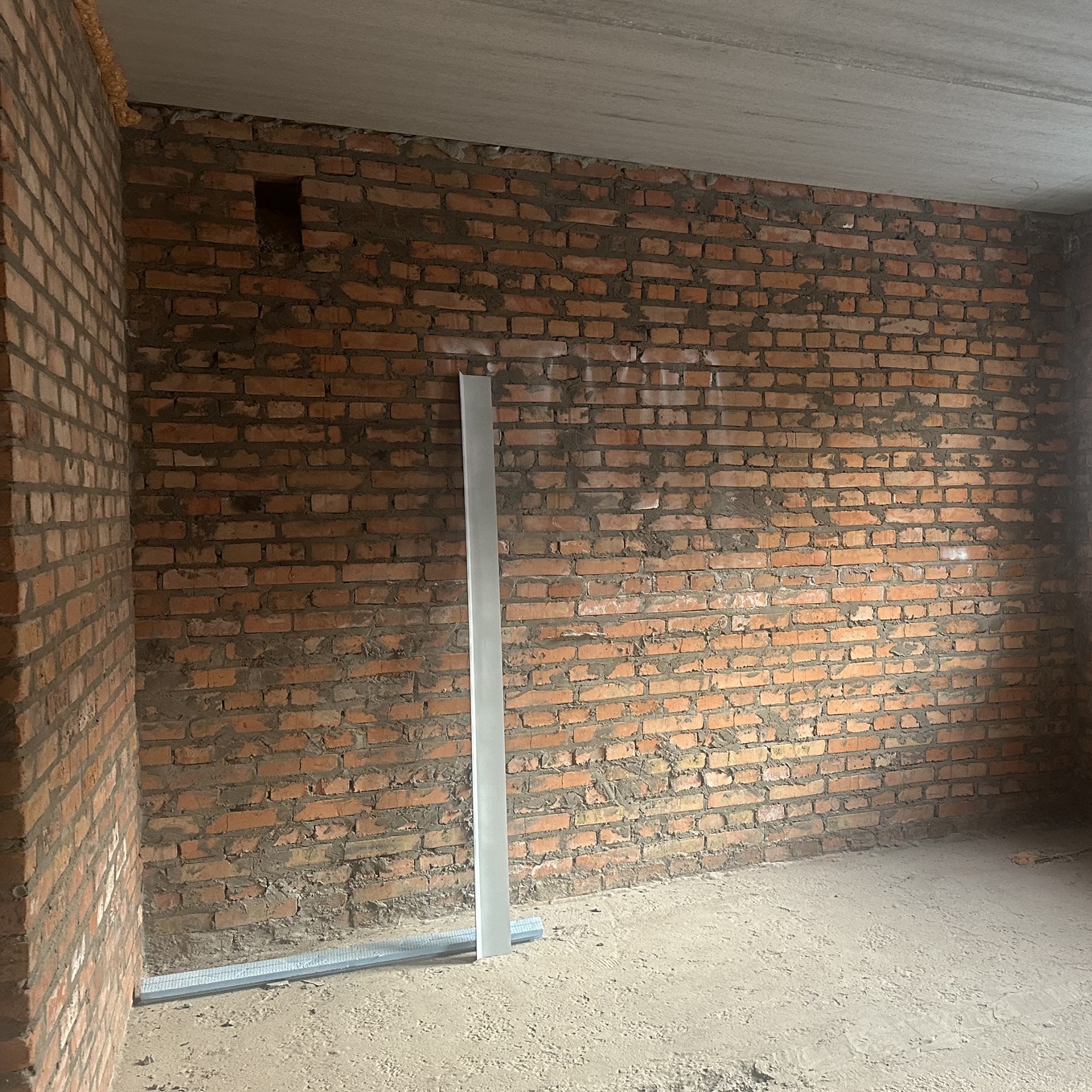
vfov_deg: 51.1
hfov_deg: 49.5
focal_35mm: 32
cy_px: 532
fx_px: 1142
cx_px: 786
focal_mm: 6.86
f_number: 1.78
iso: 400
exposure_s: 1/60
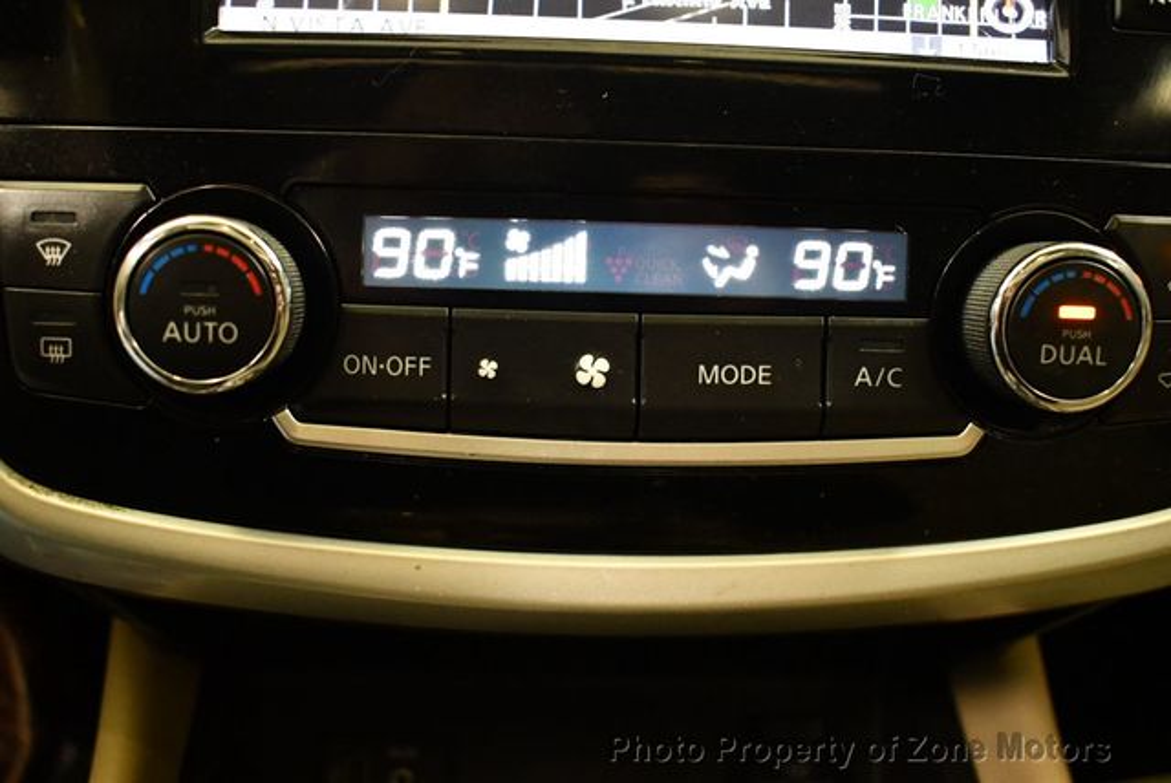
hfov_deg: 44.5
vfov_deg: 30.6
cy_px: 392
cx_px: 586
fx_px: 1432
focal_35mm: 44
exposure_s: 1/60
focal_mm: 22
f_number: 3.8
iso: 3600
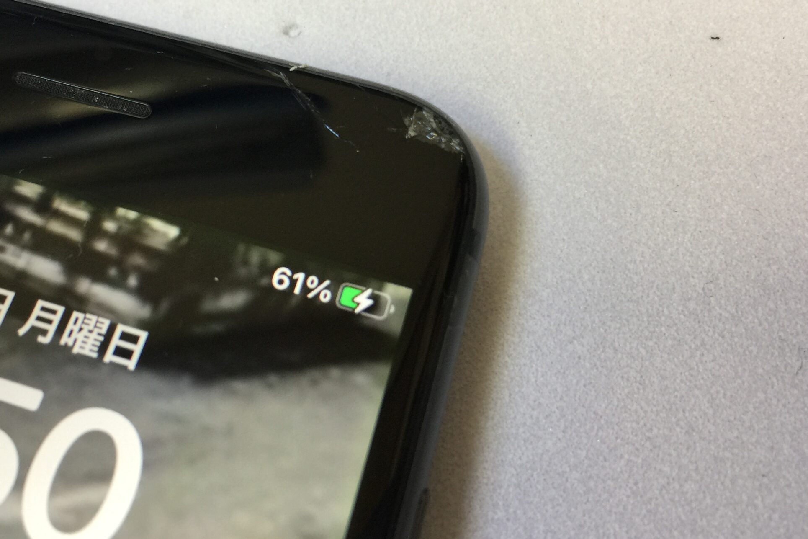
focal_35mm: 40
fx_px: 898
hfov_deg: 48.0
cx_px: 302
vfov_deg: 33.0
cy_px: 168
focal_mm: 4.15
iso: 50
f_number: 2.2
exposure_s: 1/33
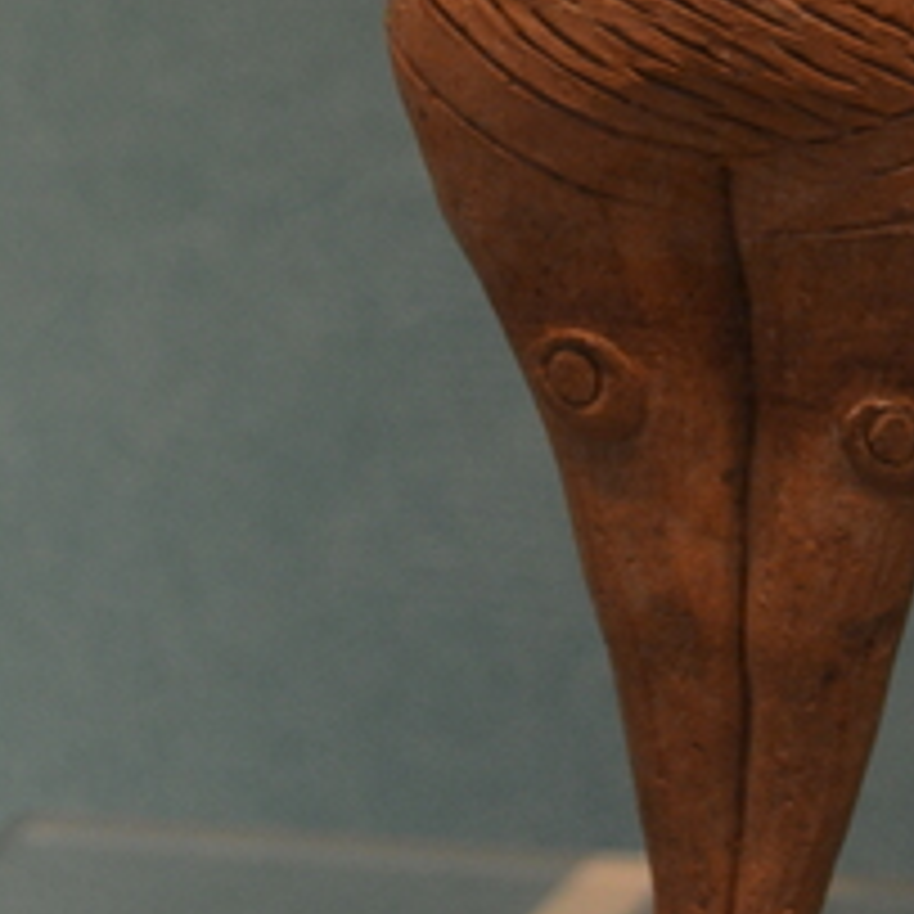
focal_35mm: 312
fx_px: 9332
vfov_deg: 5.6
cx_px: 716
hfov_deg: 5.6
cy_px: 108
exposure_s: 1/125
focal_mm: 75
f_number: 5
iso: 1000
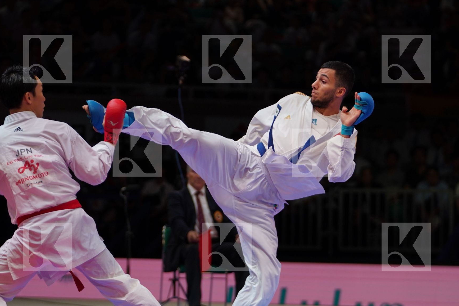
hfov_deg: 10.7
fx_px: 2460
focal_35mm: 193
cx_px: 227
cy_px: 153
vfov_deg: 7.1
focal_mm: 124
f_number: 2.8
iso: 640
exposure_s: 1/1000
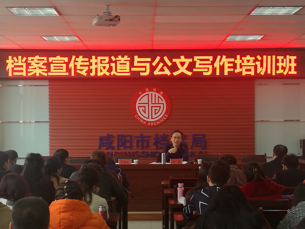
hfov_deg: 27.0
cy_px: 114
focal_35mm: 72
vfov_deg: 20.4
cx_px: 152
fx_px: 634
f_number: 2
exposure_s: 1/33.3
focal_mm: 4.04
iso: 200
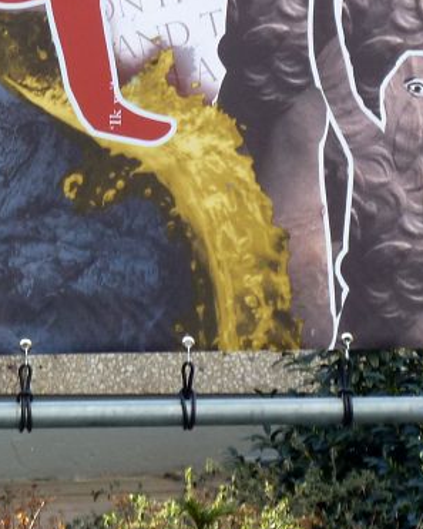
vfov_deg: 5.6
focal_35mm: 345
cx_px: 168
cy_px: 68
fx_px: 5397
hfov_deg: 4.5
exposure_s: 1/50
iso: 80
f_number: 4.4
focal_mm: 21
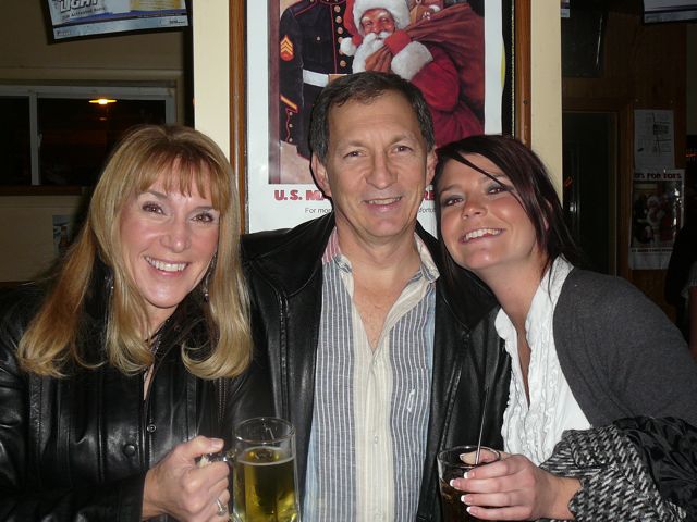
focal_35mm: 41
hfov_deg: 45.8
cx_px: 348
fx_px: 826
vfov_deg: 35.1
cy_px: 261
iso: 100
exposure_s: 1/30
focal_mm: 6.1
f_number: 3.1
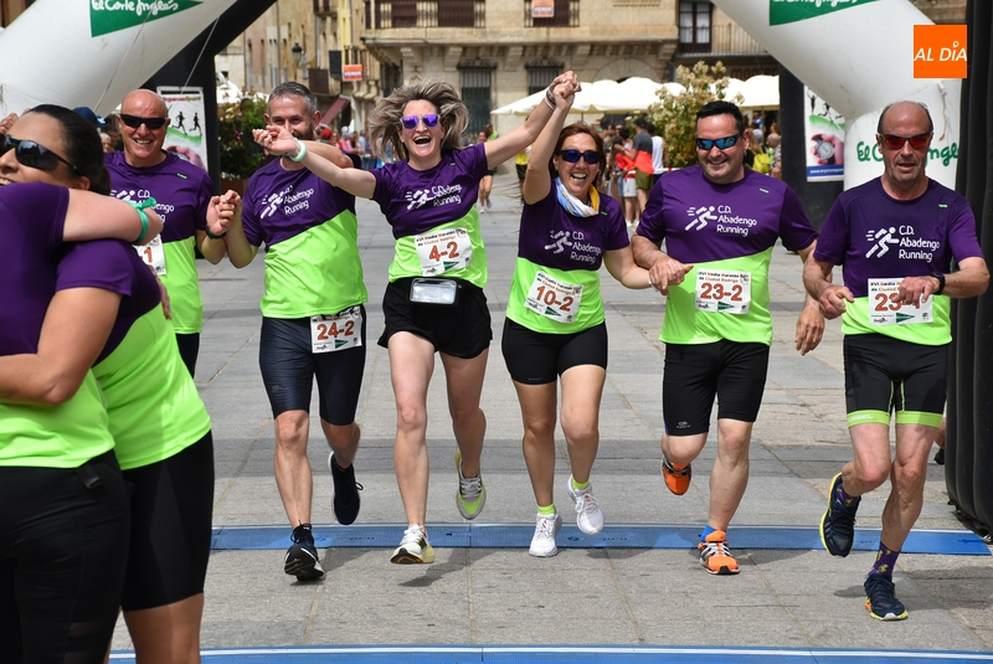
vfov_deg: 13.9
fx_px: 2733
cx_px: 496
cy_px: 332
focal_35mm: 99
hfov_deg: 20.6
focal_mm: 66
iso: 200
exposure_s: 1/800
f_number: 7.1
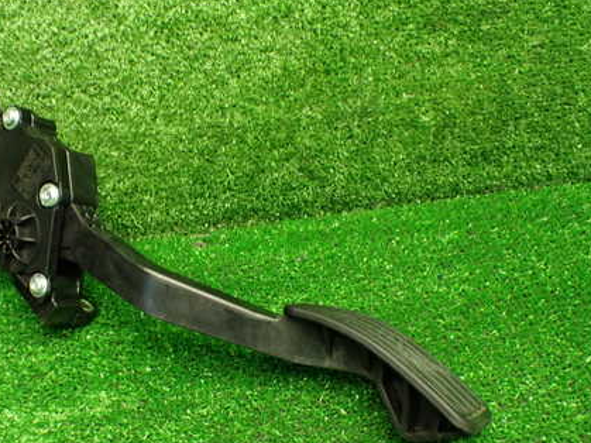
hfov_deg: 43.1
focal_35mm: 43
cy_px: 278
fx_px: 734
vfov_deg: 33.4
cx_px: 183
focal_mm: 5.4
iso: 800
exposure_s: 1/80
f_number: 2.3
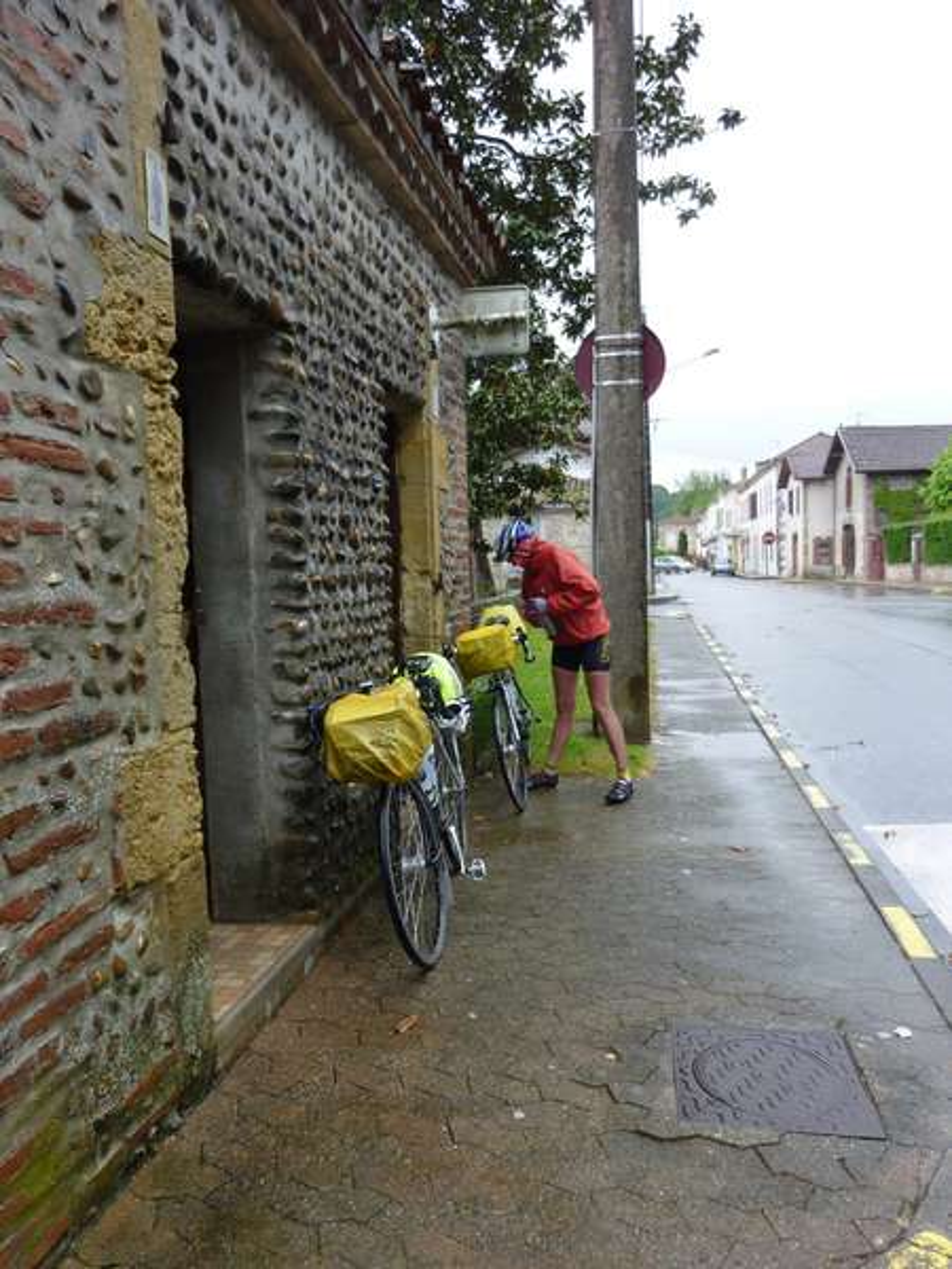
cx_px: 476
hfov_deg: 54.9
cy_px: 634
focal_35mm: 25
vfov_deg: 69.4
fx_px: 917
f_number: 3.3
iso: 80
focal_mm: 4.5
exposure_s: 1/100
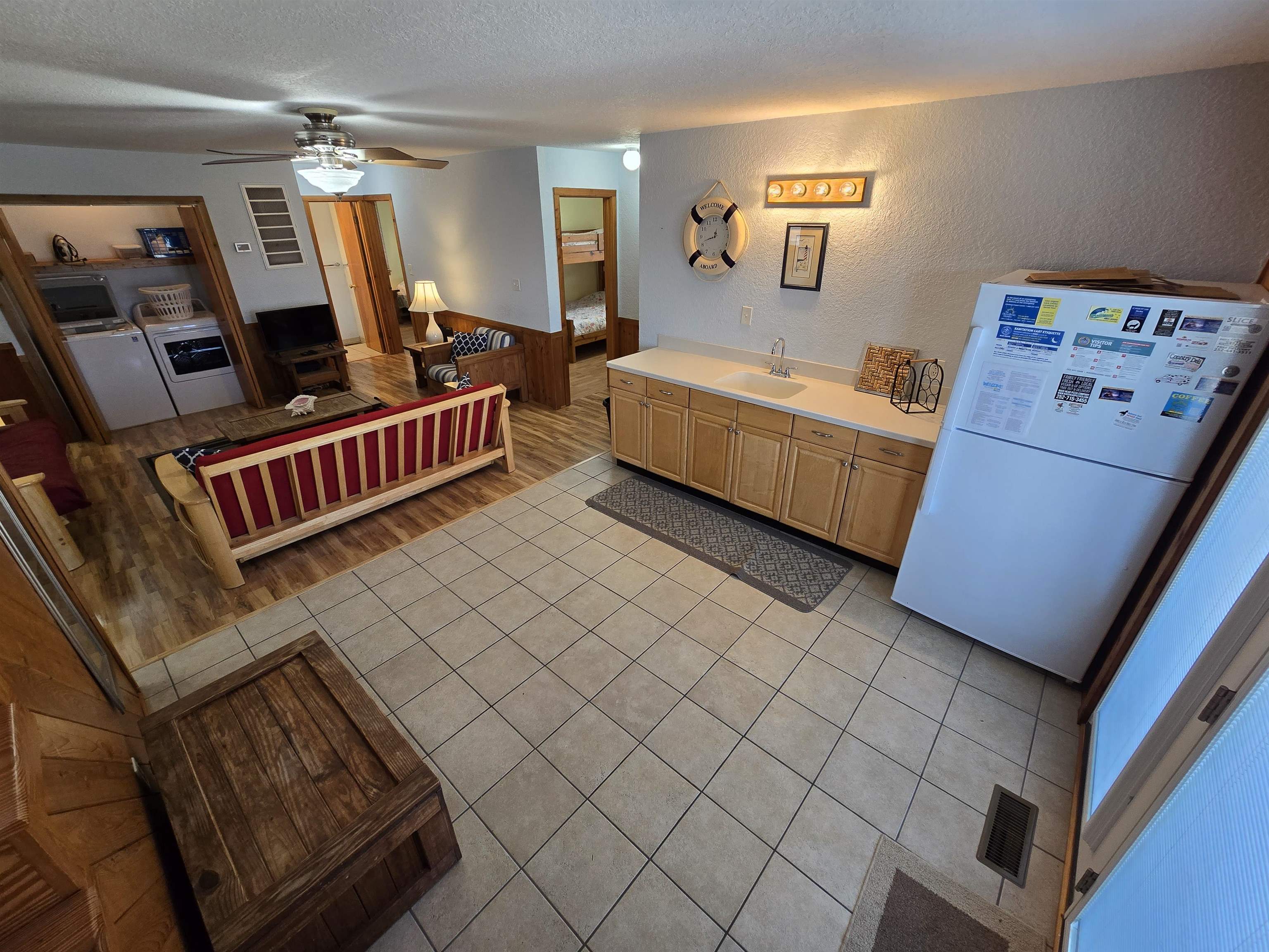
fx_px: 477
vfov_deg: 89.9
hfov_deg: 106.2
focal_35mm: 13
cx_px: 634
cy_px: 476
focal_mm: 2.2
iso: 125
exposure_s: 1/60
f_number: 2.2
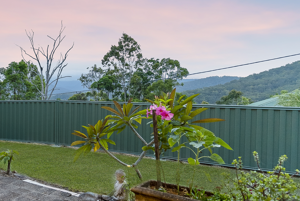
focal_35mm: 33
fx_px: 275
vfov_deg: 40.0
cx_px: 11
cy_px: 102
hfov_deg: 48.7
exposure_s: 1/30
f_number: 2.8
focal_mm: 17
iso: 500
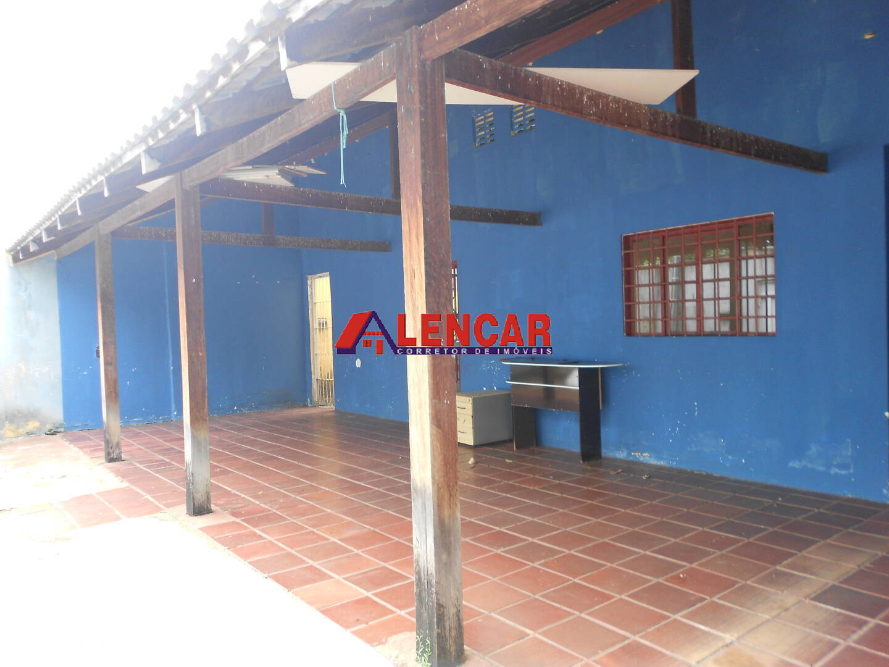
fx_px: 668
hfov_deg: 67.3
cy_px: 334
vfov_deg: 53.1
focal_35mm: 26
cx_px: 444
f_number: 3.2
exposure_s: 1/50
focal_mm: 4.6
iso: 80
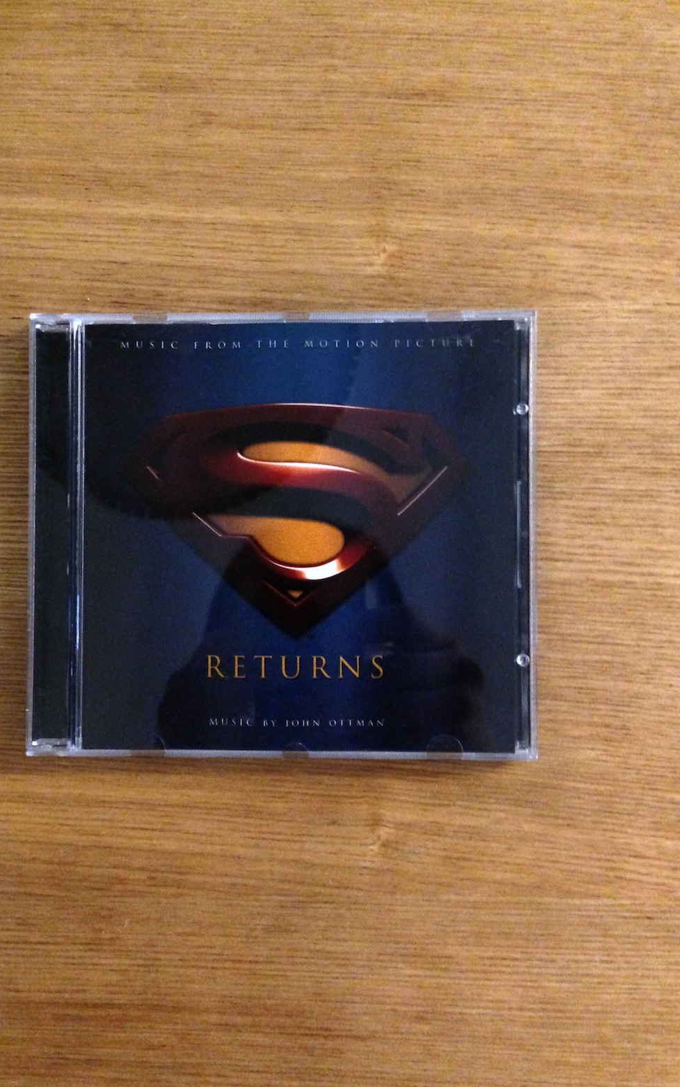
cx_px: 301
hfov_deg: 35.3
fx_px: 1067
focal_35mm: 36
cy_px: 542
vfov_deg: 54.0
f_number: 2.4
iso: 800
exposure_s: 1/15
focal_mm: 4.13
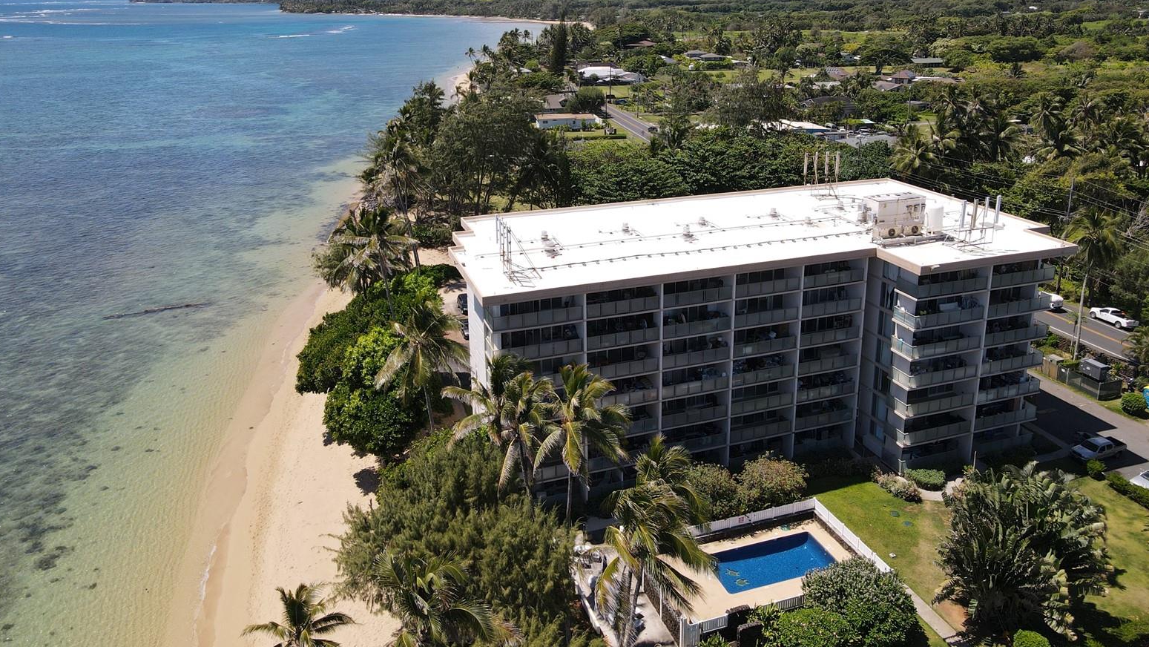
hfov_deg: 69.8
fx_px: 823
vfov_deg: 42.4
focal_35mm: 27
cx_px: 588
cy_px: 226
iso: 100
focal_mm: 4.5
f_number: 2.8
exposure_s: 1/725
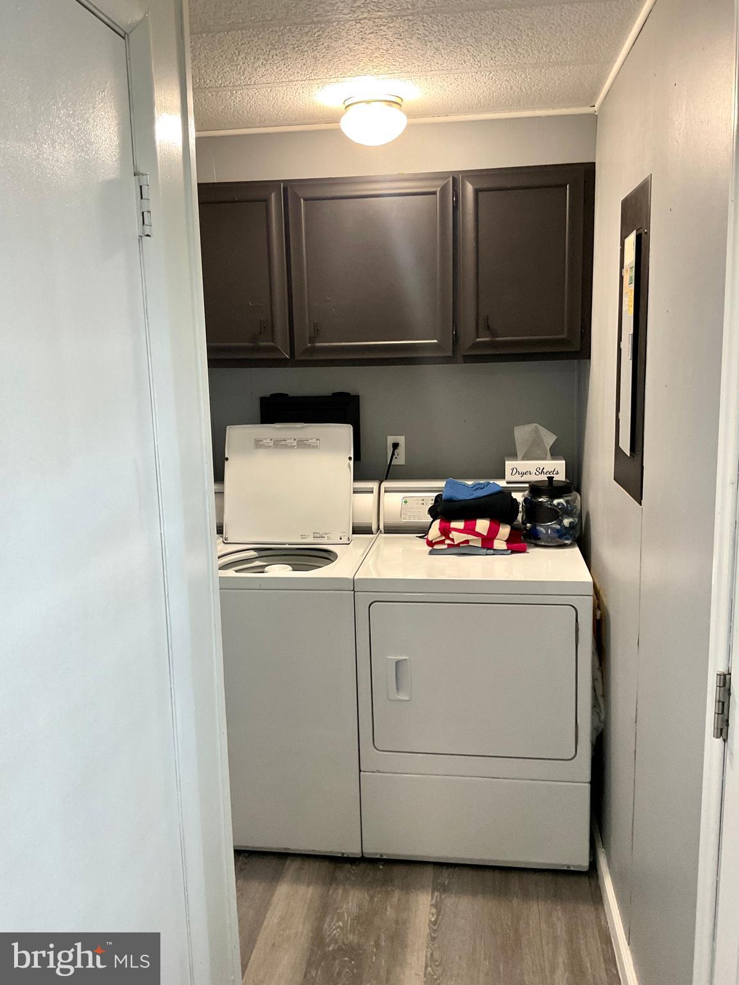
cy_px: 492
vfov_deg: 61.7
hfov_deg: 48.2
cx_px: 370
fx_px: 825
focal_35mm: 29
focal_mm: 3
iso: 100
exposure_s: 1/60
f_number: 1.8
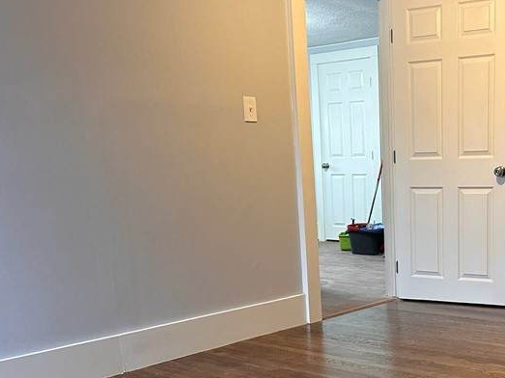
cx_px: 411
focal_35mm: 47
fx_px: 686
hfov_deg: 38.7
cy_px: 285
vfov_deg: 30.3
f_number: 1.78
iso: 400
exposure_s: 1/60
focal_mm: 6.86
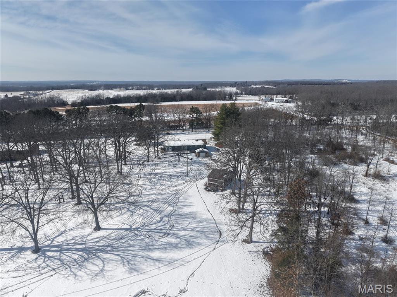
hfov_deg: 71.6
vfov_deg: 56.8
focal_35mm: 24
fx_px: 275
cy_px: 148
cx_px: 198
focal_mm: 8.67
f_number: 1.8
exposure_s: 1/5000
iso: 110
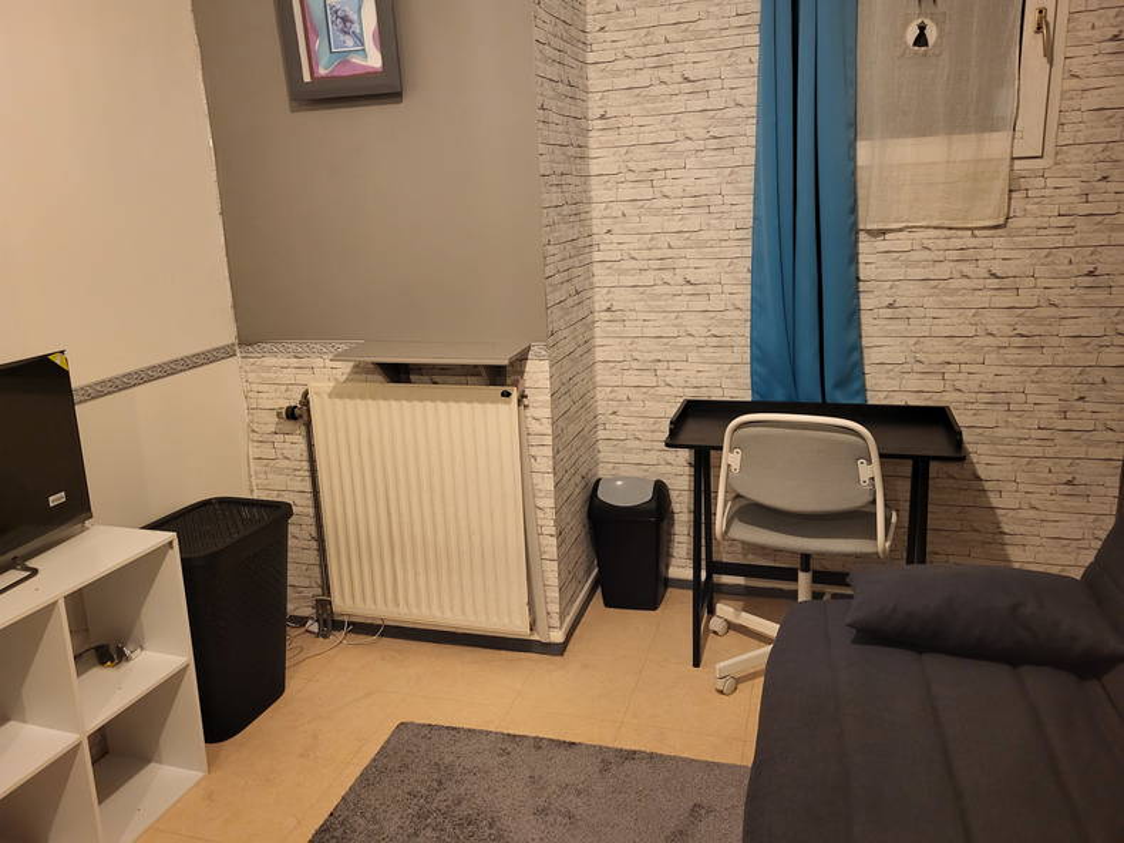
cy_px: 422
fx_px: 844
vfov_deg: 53.0
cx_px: 562
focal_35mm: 26
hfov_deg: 67.3
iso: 500
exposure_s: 1/33
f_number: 1.8
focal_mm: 5.4
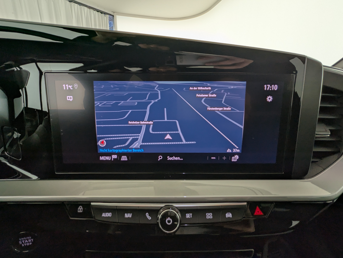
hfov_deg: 94.4
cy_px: 129
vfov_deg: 78.2
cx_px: 172
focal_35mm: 16
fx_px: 159
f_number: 2.2
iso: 53
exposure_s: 1/70.9
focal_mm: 2.35
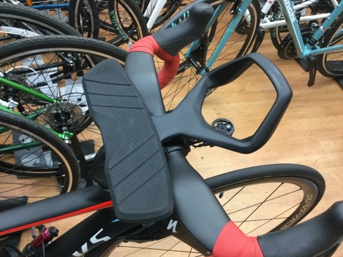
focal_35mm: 31
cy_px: 128
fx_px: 307
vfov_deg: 45.4
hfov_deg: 58.4
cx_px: 172
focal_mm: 3.3
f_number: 2.4
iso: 100
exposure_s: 1/30
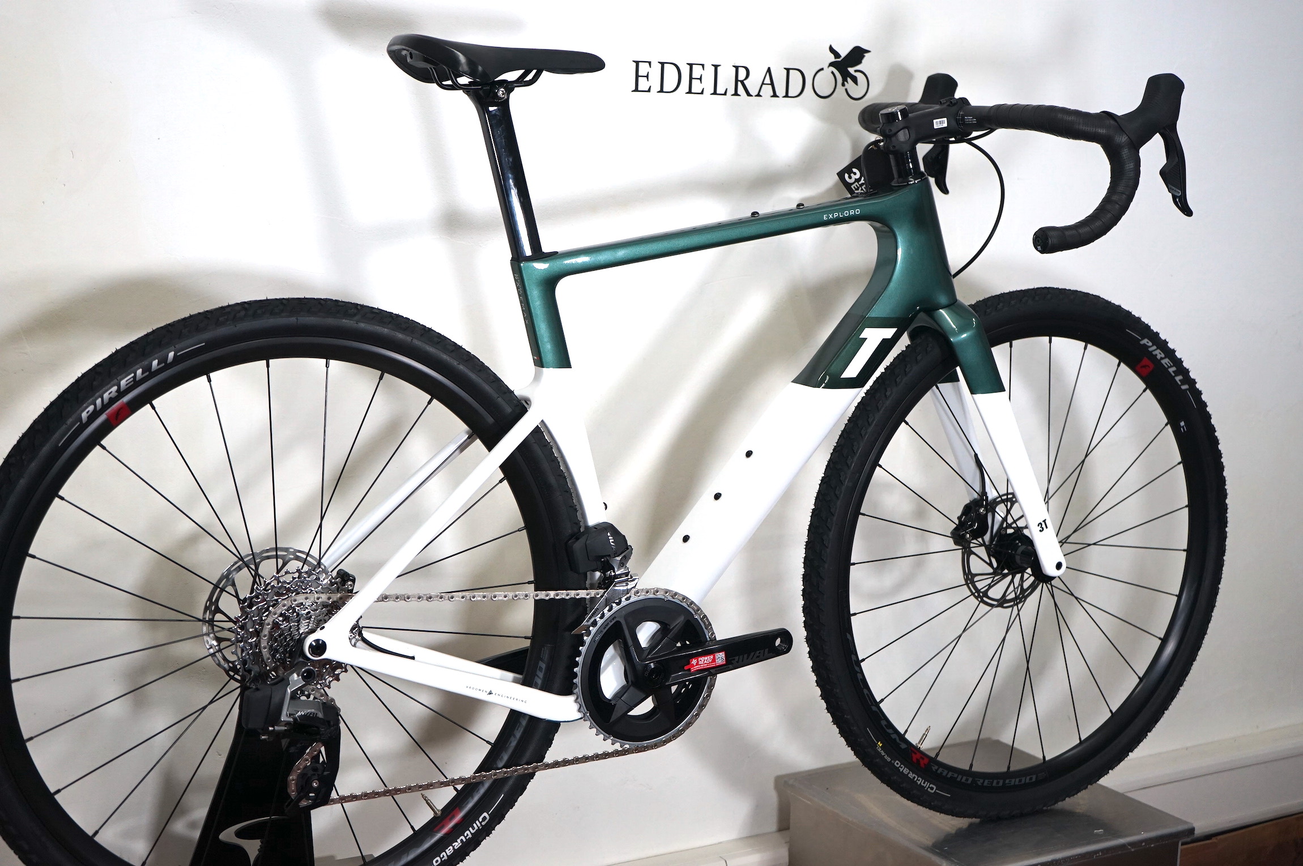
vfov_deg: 25.9
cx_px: 652
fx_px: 1880
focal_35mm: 52
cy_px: 433
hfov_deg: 38.2
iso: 800
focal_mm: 52
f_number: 5
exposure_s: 1/160
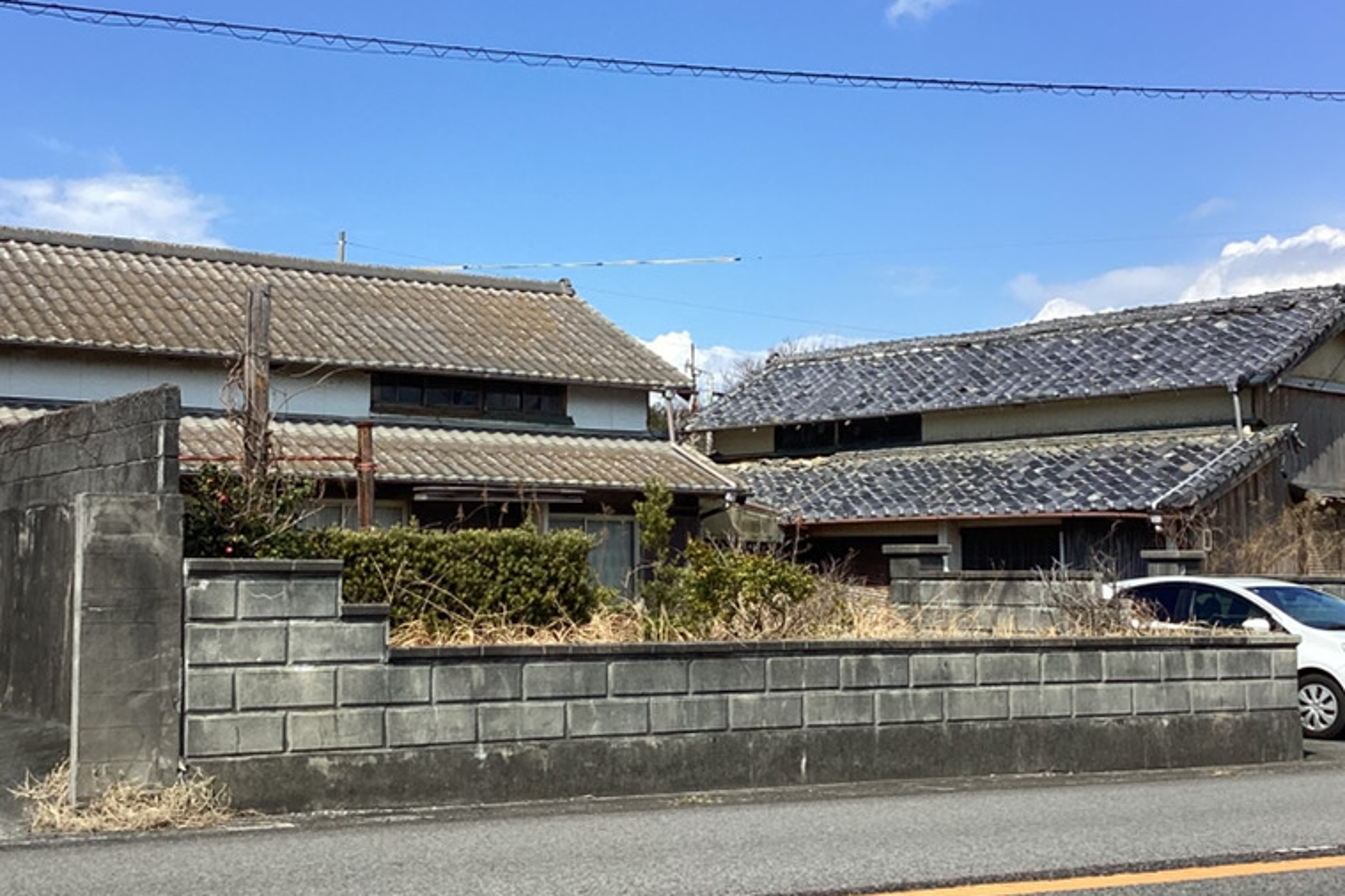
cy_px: 460
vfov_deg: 26.5
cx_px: 583
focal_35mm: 51
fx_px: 1905
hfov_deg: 38.8
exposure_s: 1/1481
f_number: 2.4
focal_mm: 3.3
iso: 25
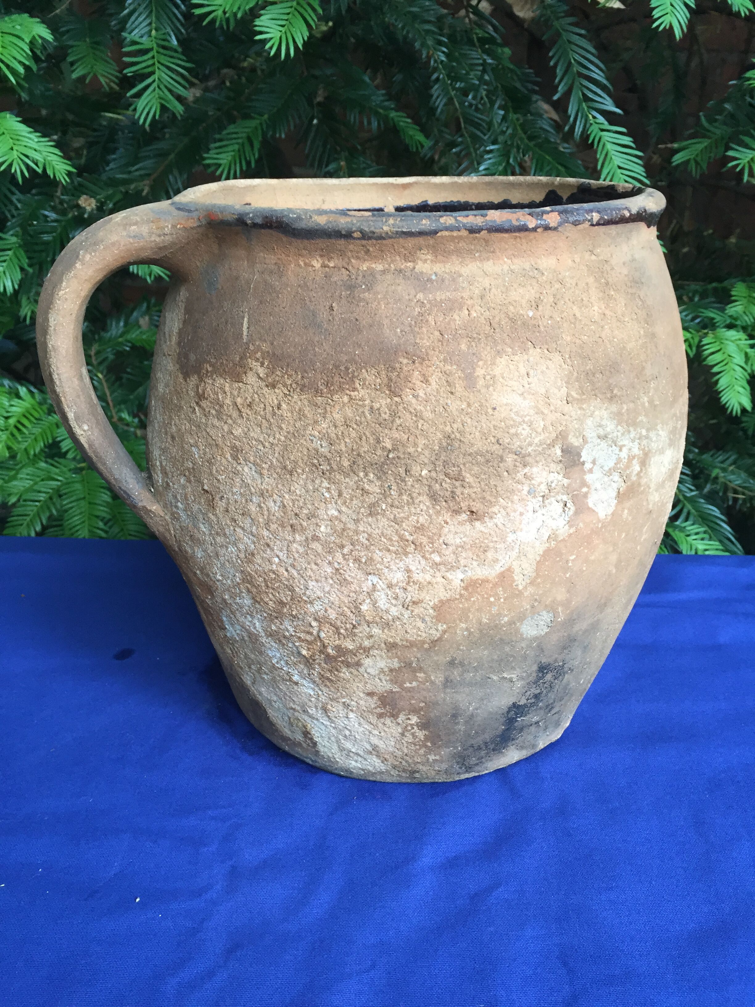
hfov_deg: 48.2
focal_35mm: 29
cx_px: 378
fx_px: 843
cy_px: 504
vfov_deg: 61.7
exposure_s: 1/33
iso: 100
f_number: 2.2
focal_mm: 4.15
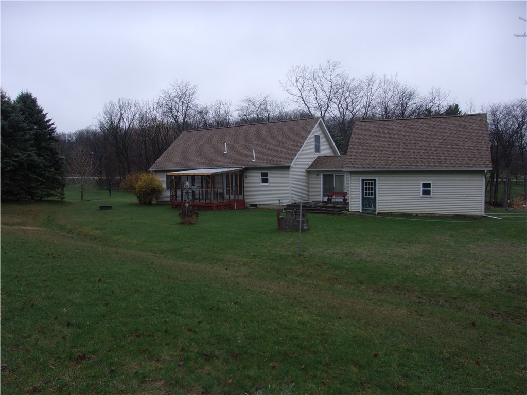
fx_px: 411
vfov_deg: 51.4
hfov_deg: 65.3
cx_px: 264
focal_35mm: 27
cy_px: 198
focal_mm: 4.9
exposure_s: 1/220
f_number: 3
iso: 80
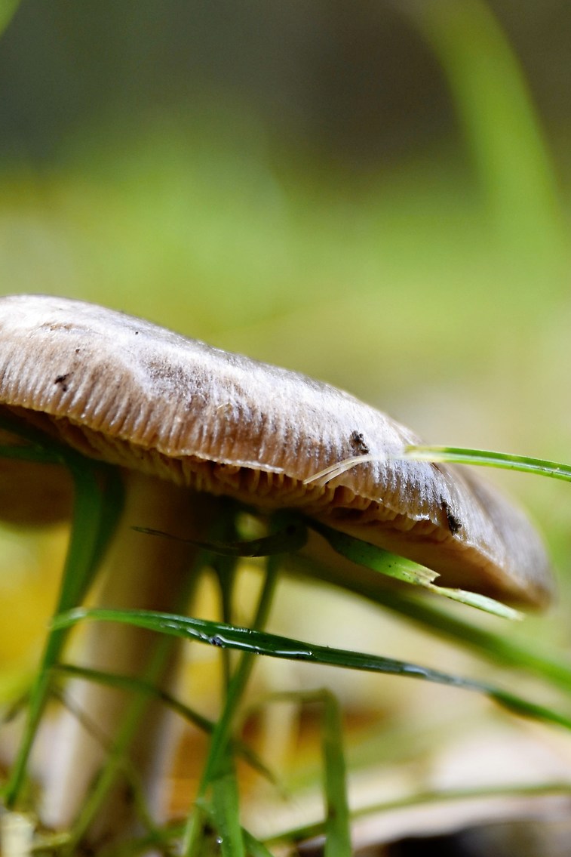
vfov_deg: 9.3
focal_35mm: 222
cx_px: 284
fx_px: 5280
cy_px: 652
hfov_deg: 6.2
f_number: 2.8
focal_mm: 70
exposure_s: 1/250
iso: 200
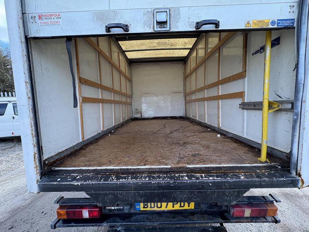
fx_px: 125
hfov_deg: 102.1
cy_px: 116
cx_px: 154
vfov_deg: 85.7
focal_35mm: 14
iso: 50
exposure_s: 1/99
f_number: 2.2
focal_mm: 2.22
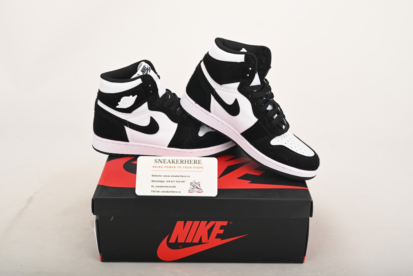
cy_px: 138
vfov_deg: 29.9
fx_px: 516
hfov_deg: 43.6
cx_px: 206
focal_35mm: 45
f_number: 11
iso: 100
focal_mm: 45
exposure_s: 1/200
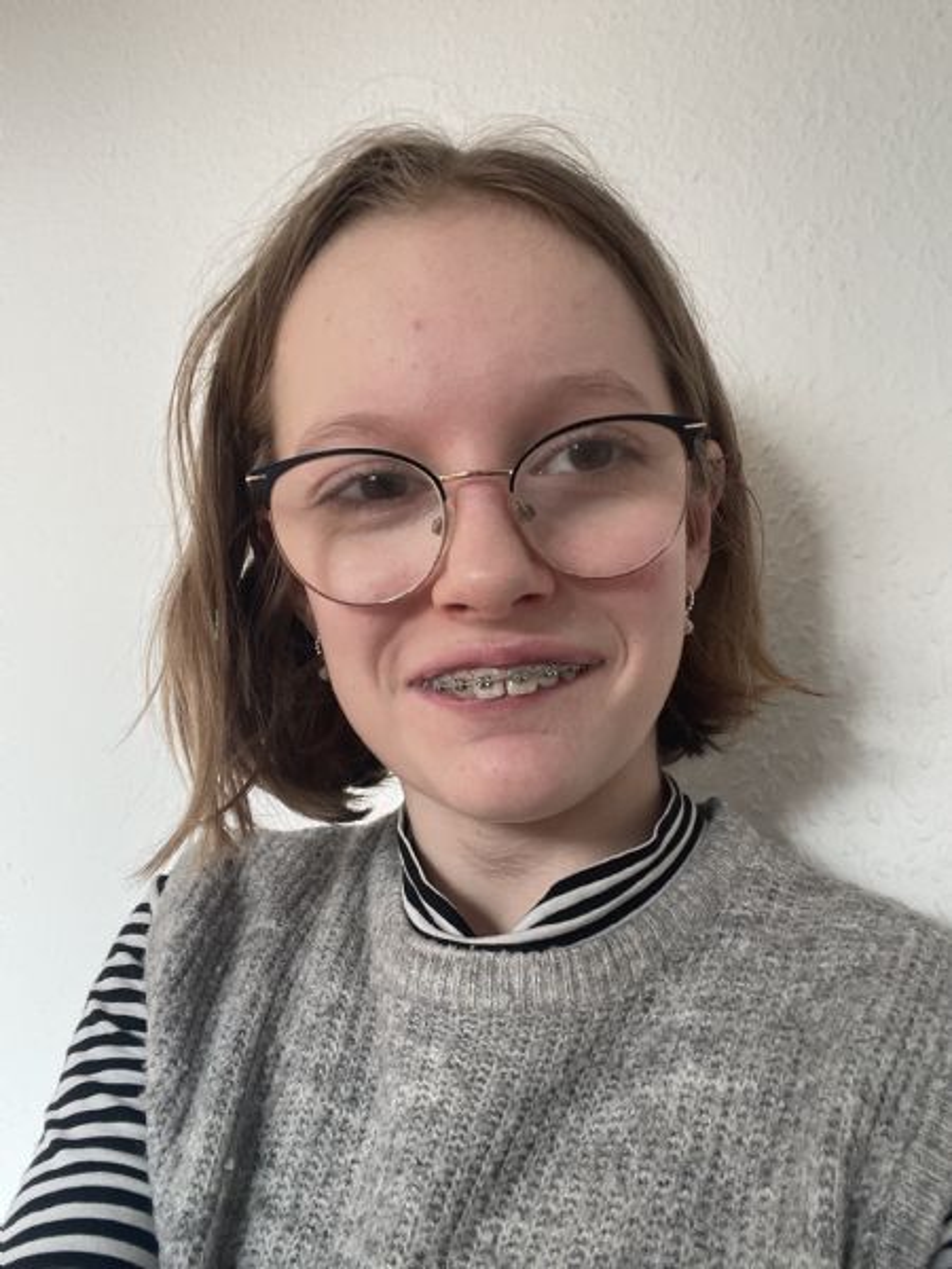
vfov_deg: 60.0
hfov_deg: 46.8
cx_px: 476
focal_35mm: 30
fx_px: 1100
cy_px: 634
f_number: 2.2
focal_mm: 2.71
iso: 80
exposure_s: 1/121
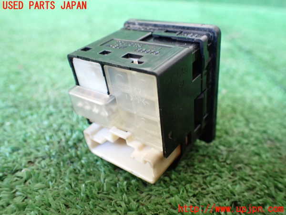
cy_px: 108
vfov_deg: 46.8
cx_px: 143
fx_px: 248
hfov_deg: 60.0
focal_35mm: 30
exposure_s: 1/60
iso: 800
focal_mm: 5.4
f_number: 2.3
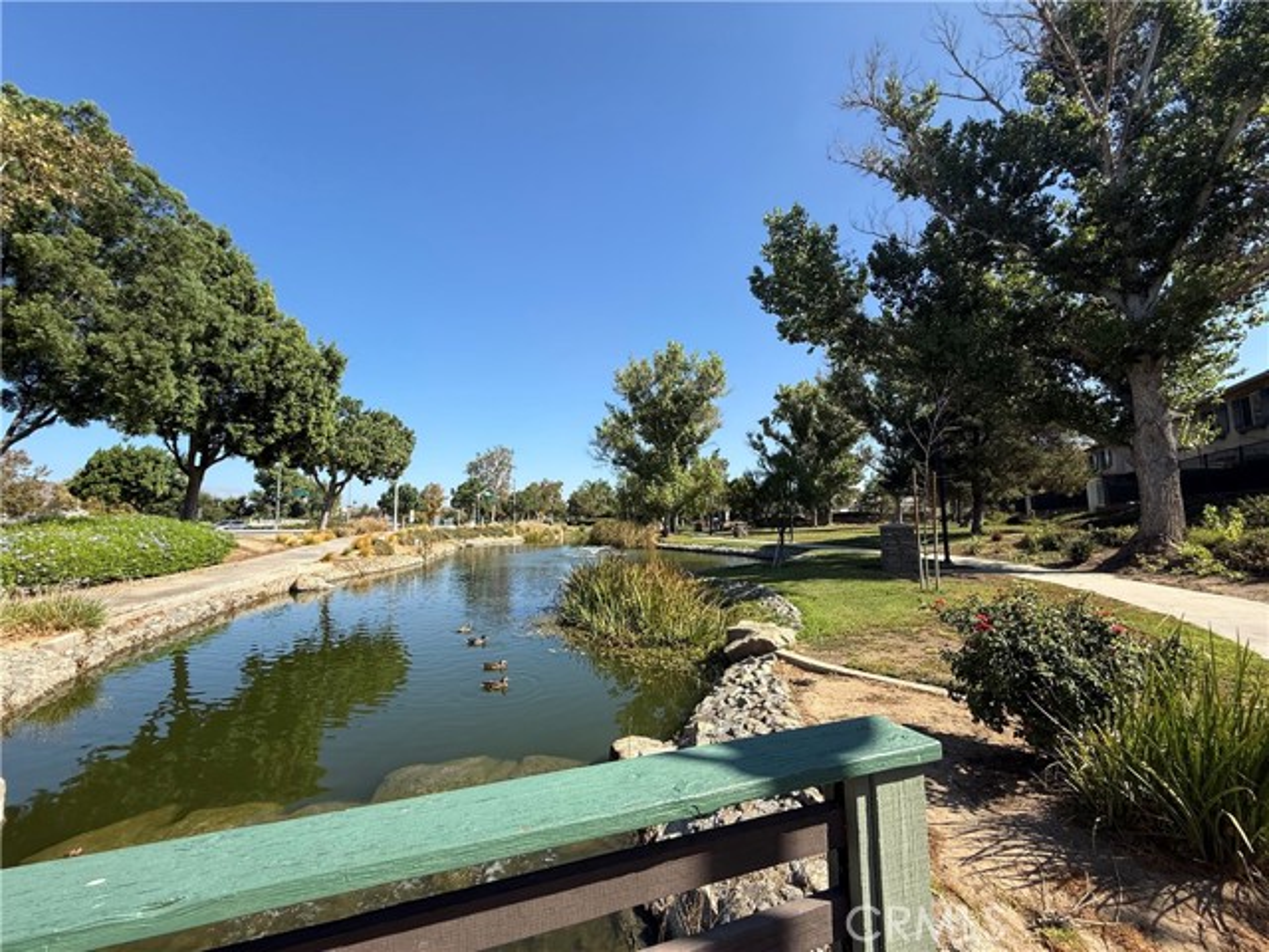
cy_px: 476
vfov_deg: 85.7
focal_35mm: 14
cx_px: 634
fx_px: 513
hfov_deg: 102.1
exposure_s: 1/1399
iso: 50
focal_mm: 2.22
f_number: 2.2
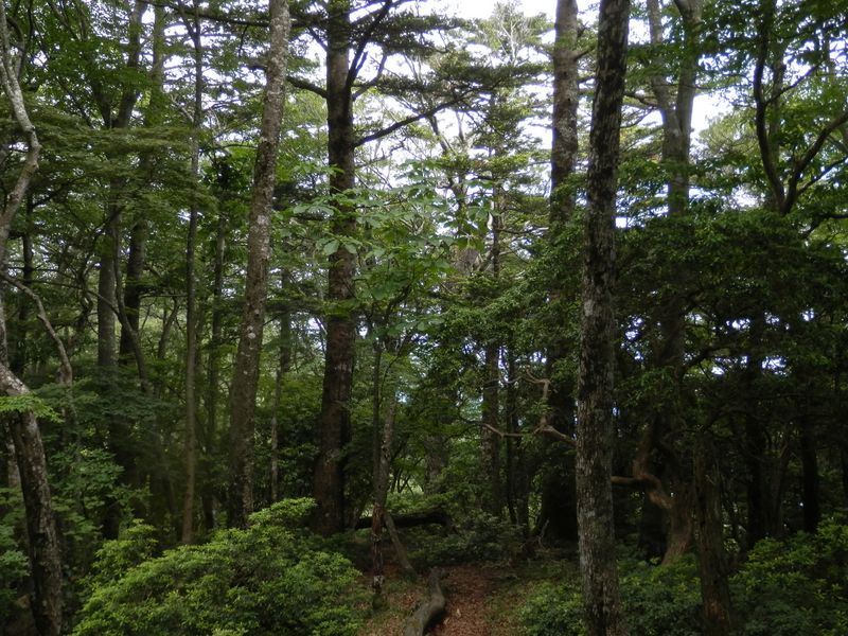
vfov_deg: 42.9
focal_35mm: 33
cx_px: 424
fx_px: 808
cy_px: 318
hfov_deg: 55.4
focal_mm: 6
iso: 80
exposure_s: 1/80
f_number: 3.4
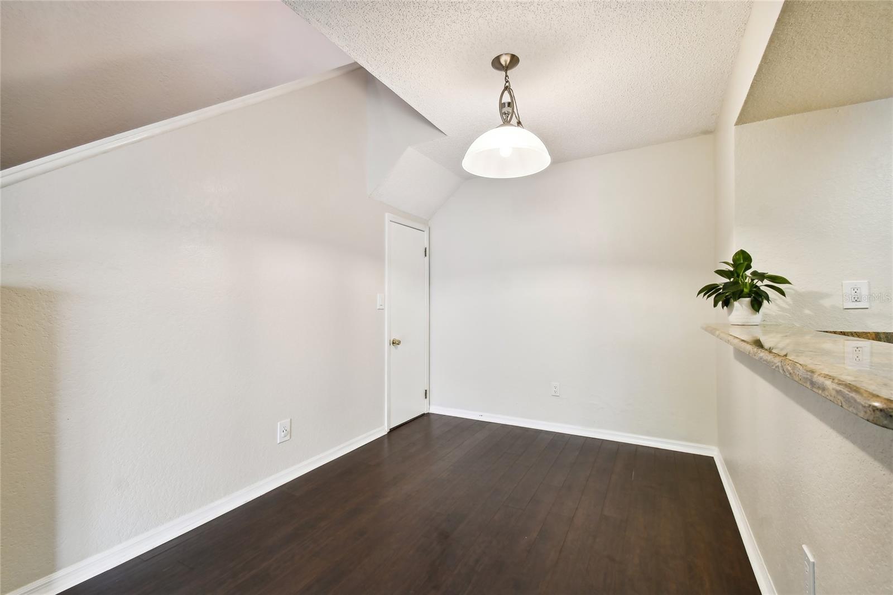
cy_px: 298
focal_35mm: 15
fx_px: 372
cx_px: 446
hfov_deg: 100.4
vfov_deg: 77.3
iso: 100
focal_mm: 10
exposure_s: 1/8
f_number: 7.1
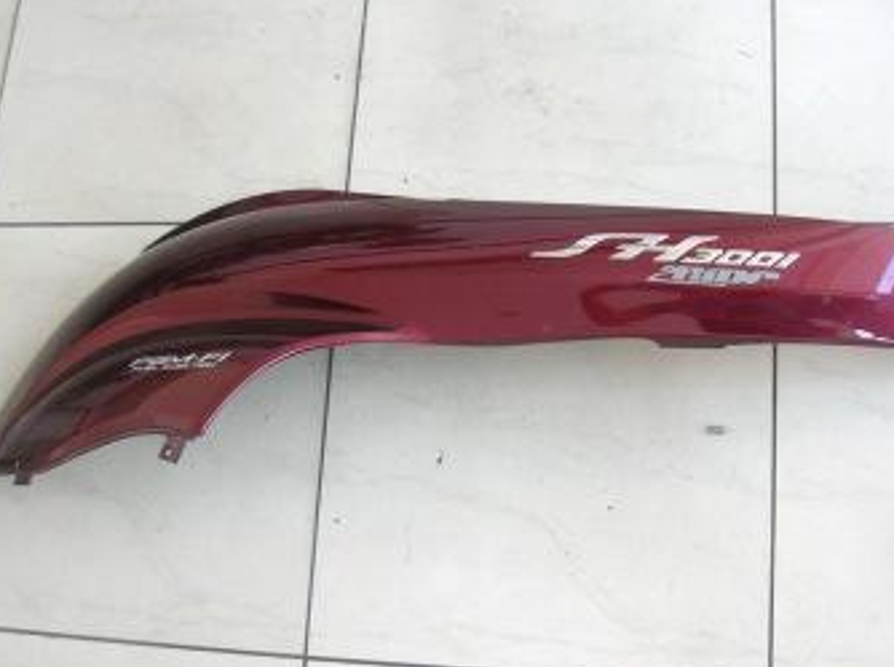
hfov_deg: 40.4
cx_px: 522
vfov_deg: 30.7
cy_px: 296
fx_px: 1211
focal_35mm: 47
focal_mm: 5.8
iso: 50
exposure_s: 1/32.2
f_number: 2.8
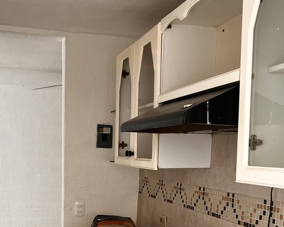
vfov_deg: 27.9
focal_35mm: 52
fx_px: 437
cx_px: 85
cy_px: 209
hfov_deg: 35.5
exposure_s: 1/147
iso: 64
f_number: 1.5
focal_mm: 5.7
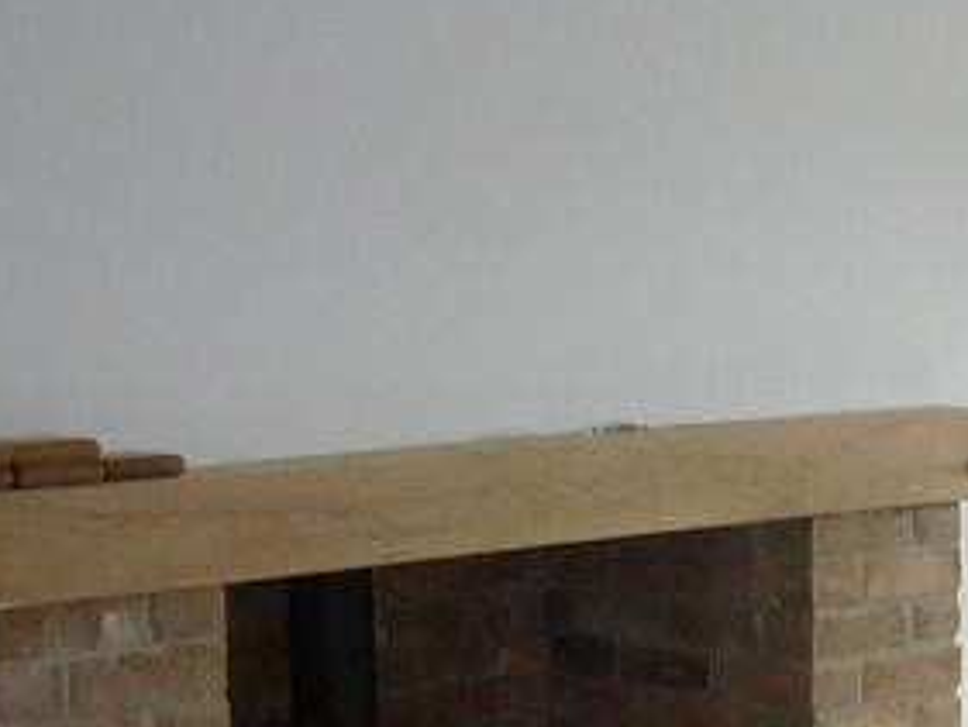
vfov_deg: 14.2
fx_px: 2854
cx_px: 785
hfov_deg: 19.1
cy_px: 786
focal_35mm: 102
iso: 160
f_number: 2.8
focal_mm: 4.6
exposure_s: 1/30
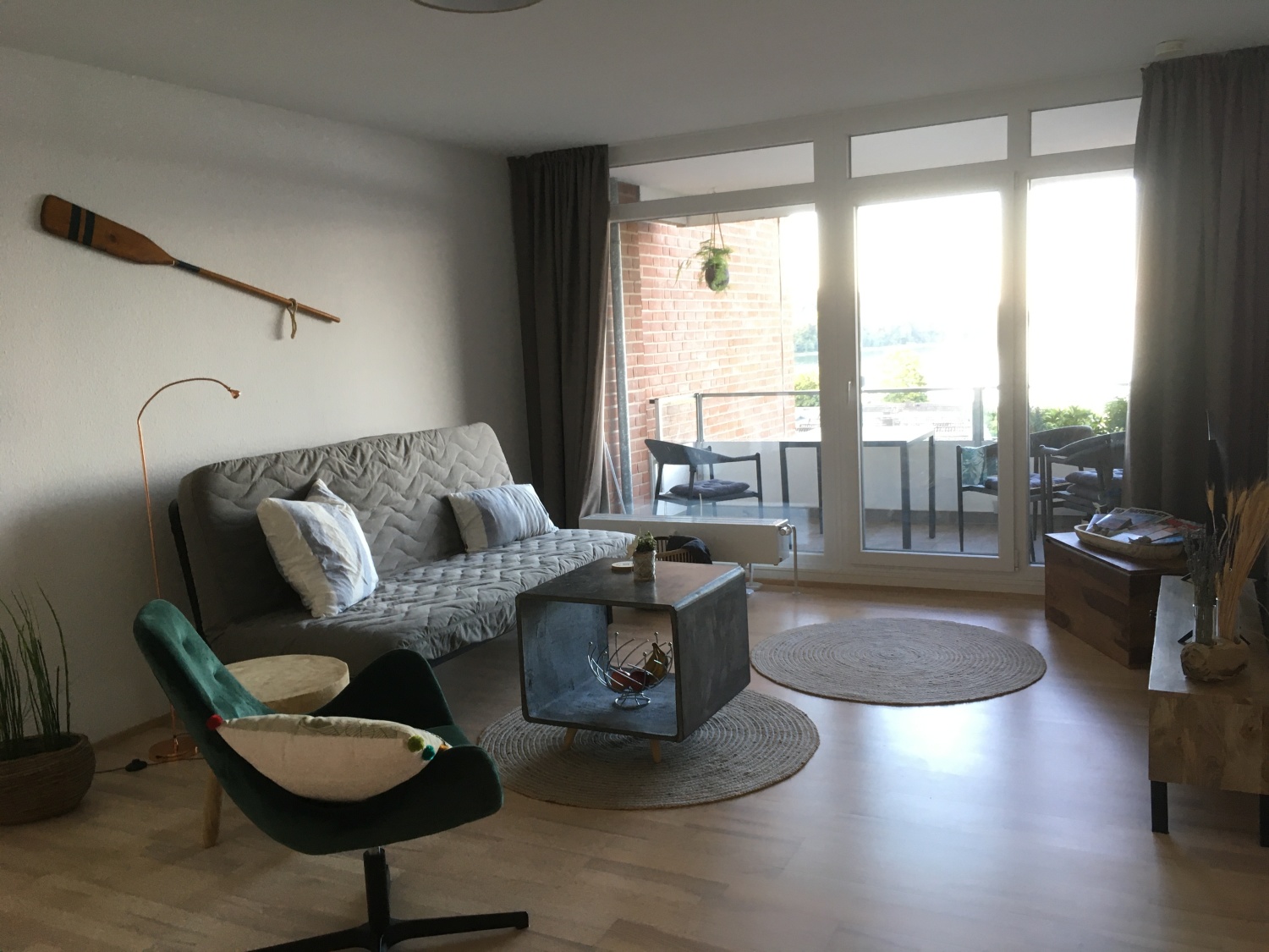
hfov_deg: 61.7
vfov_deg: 48.2
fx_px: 1063
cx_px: 634
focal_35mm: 29
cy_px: 476
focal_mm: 4.15
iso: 100
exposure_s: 1/33
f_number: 2.2
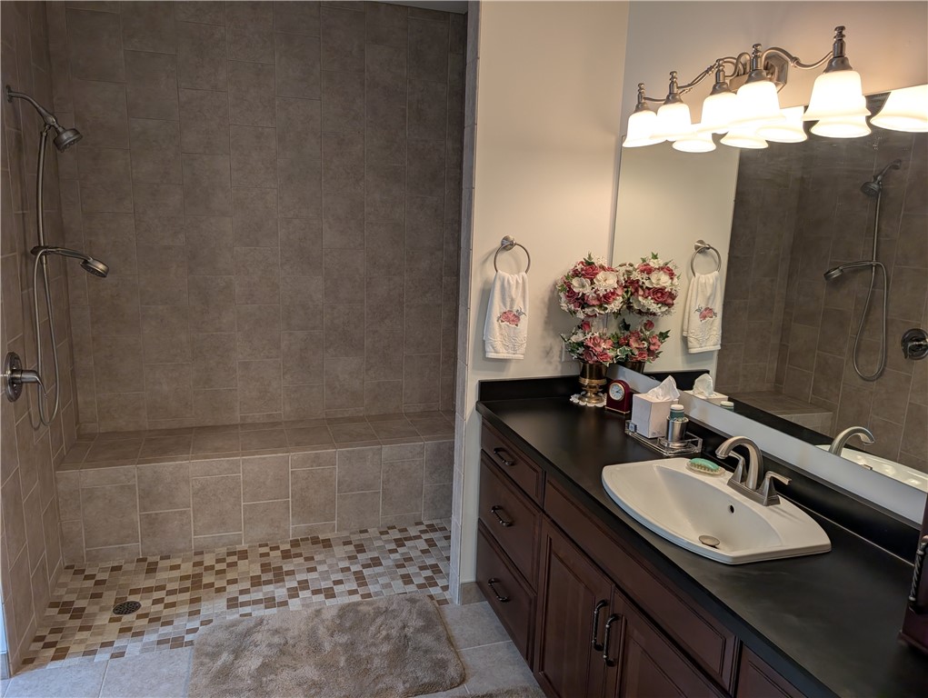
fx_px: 644
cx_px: 464
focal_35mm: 24
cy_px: 349
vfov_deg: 56.9
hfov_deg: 71.5
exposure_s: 1/24
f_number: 1.68
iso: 45
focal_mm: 6.9
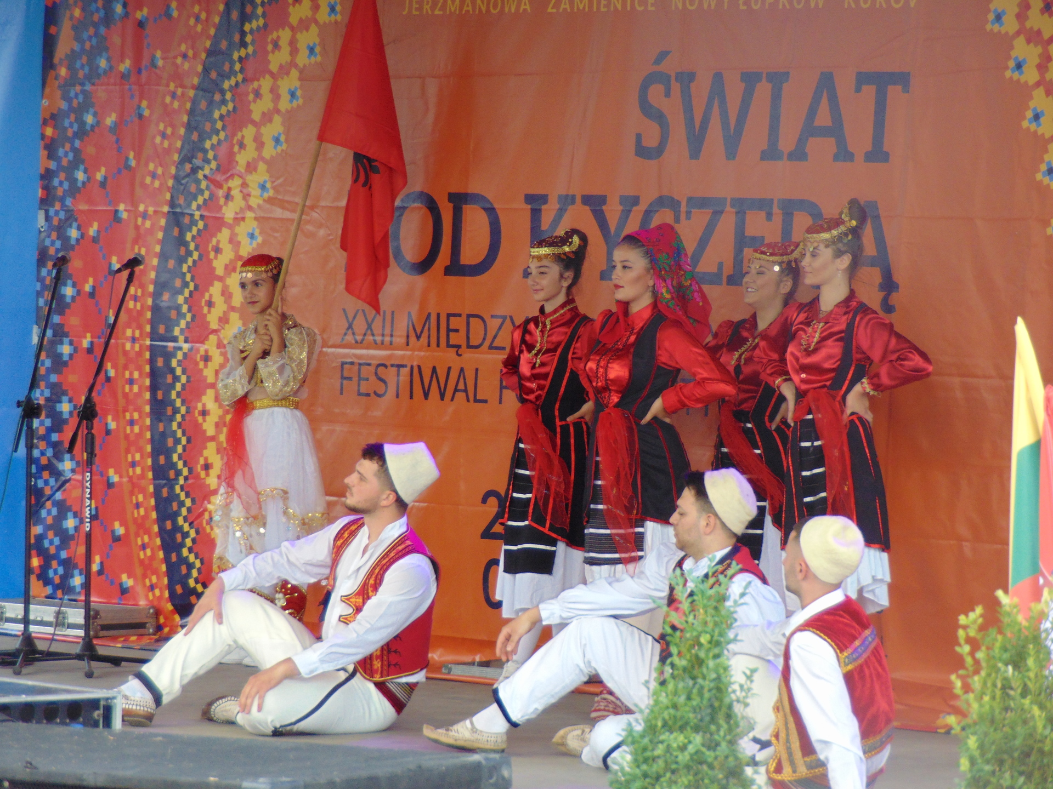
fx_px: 6175
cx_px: 526
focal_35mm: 203
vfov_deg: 7.3
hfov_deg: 9.7
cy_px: 394
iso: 200
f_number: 4.1
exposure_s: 1/125
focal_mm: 36.4
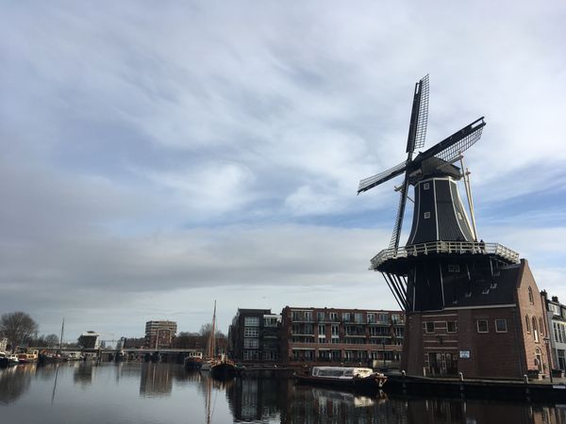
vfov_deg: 48.2
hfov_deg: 61.7
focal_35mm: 29
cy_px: 212
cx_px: 283
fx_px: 474
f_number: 2.2
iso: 25
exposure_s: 1/1508
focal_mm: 4.15
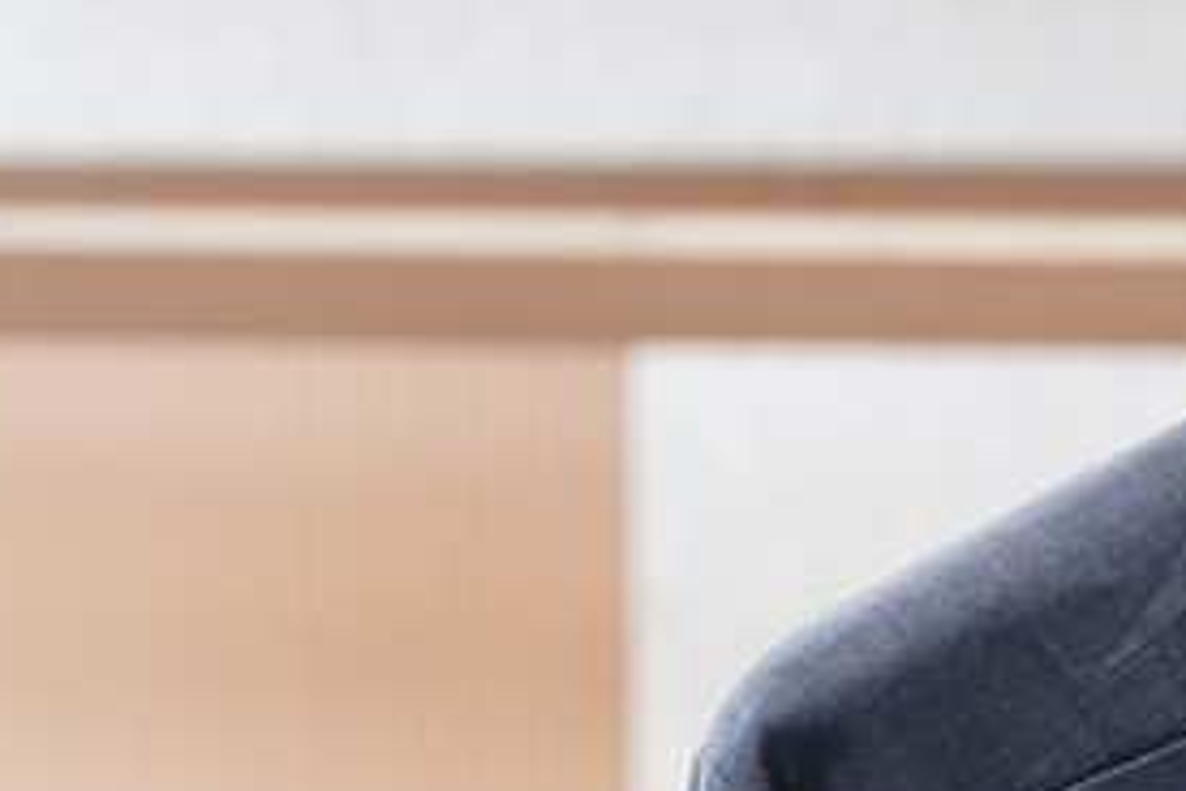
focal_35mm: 329
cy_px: 1161
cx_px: 1921
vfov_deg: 4.2
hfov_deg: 6.2
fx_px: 10838
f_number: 4
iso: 640
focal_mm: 56
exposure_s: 1/125
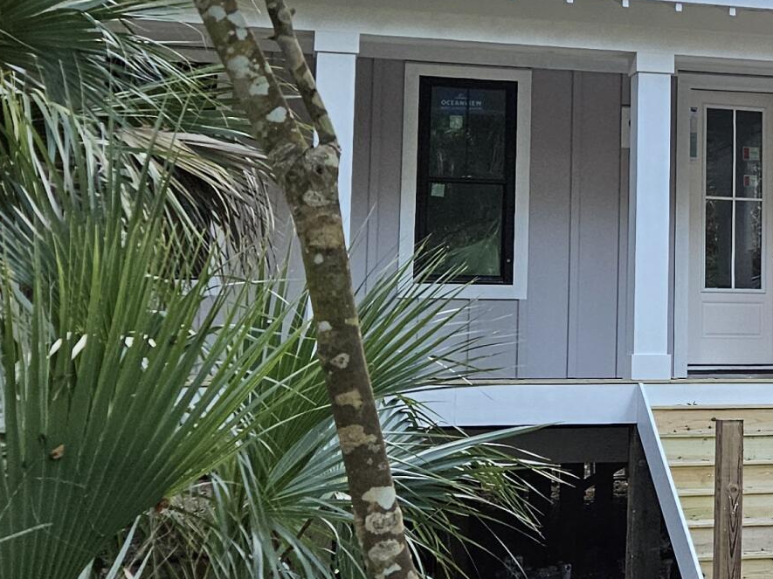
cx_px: 866
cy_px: 180
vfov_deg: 18.8
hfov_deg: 23.4
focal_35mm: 78
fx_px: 1741
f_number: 1.8
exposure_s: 1/180
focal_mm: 5.4
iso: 200
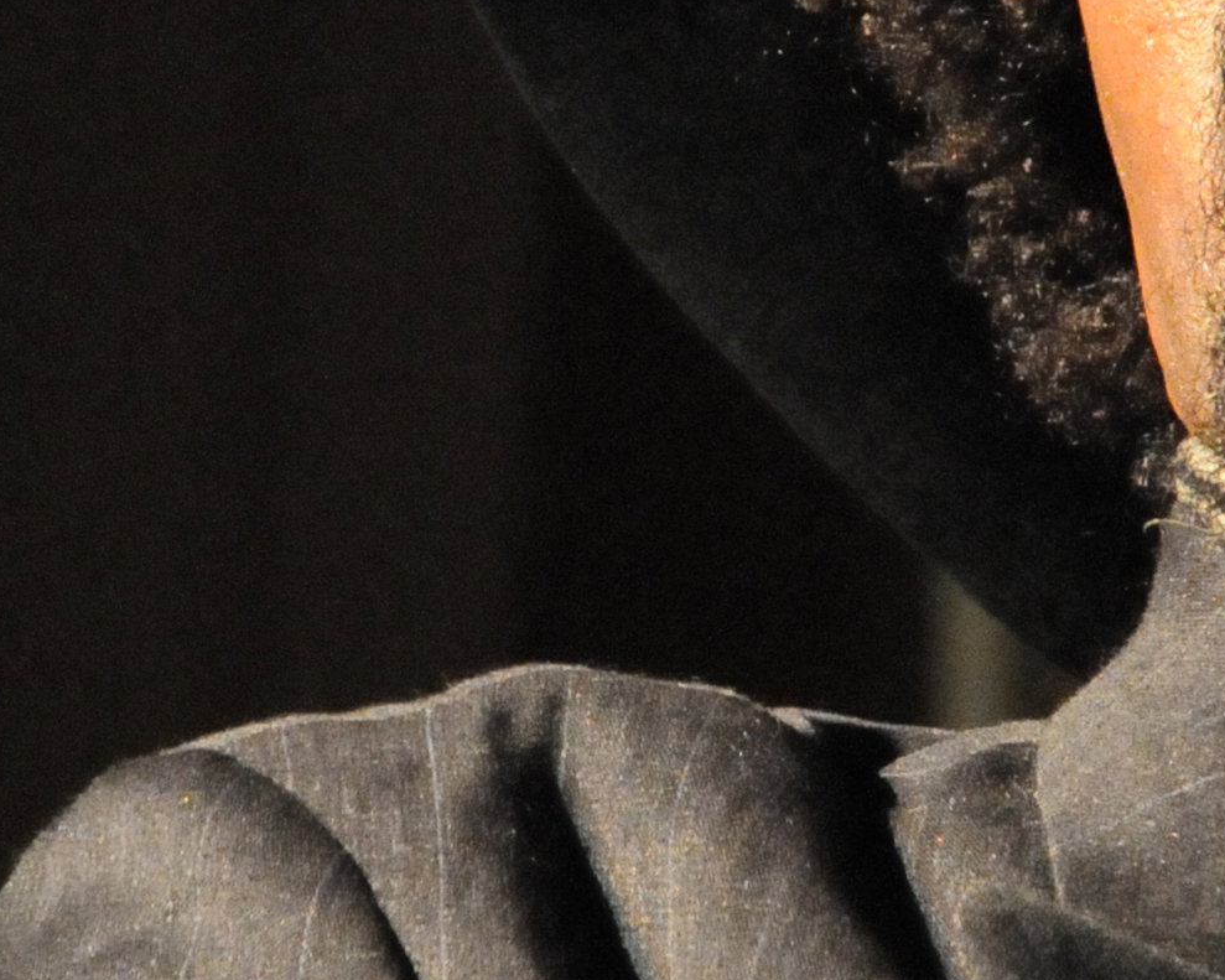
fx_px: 18780
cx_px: 747
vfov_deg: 3.0
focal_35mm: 518
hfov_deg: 3.7
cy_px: 509
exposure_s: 1/200
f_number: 5.6
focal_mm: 85
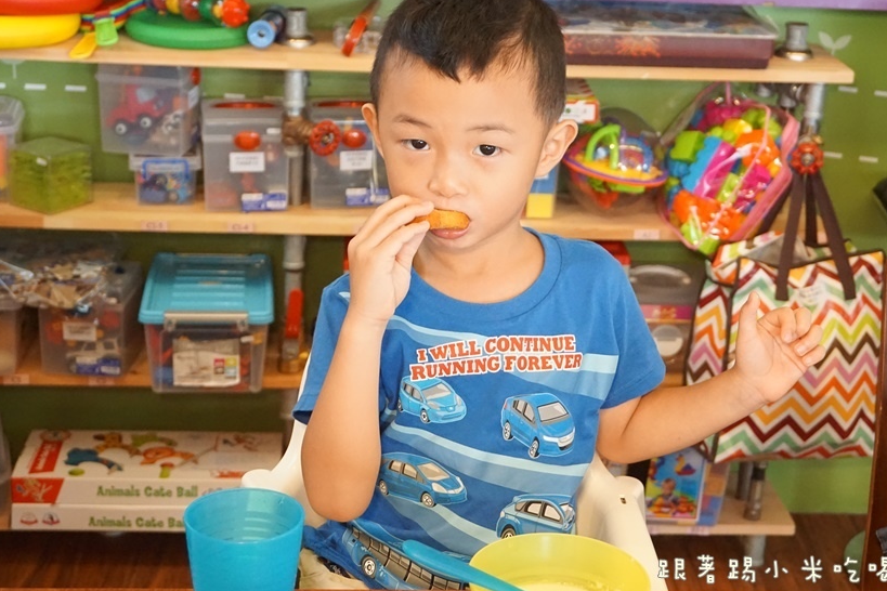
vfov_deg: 22.6
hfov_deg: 33.4
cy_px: 251
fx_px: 1478
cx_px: 470
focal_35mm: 60
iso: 3200
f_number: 5
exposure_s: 1/100
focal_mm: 32
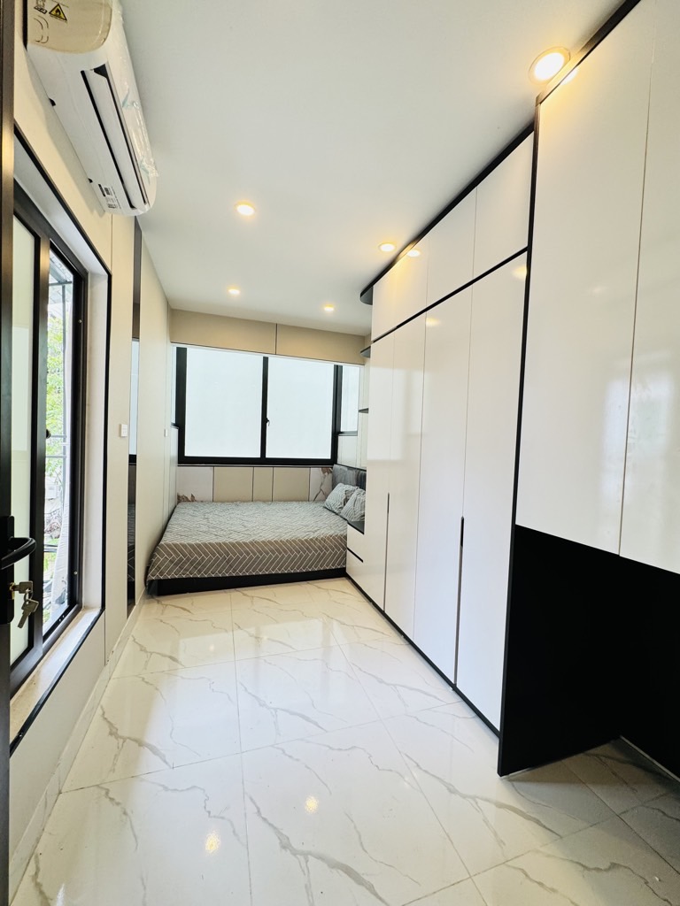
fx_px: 367
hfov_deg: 85.7
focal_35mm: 14
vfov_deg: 102.1
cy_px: 453
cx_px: 340
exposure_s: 1/100
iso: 125
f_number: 2.2
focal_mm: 2.22
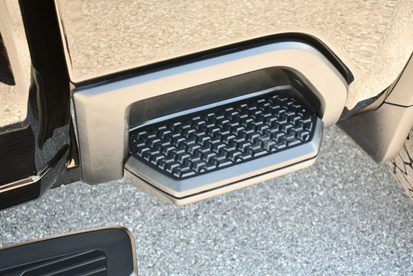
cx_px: 206
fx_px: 620
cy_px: 138
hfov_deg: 36.8
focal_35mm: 54
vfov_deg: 25.1
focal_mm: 27
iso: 800
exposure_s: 1/250
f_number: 4
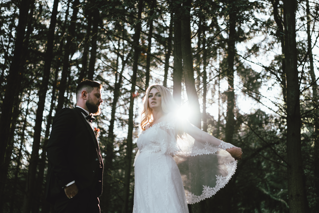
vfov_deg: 24.6
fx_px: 487
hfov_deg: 36.2
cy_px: 106
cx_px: 160
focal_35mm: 55
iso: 250
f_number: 2.5
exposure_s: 1/320
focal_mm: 55
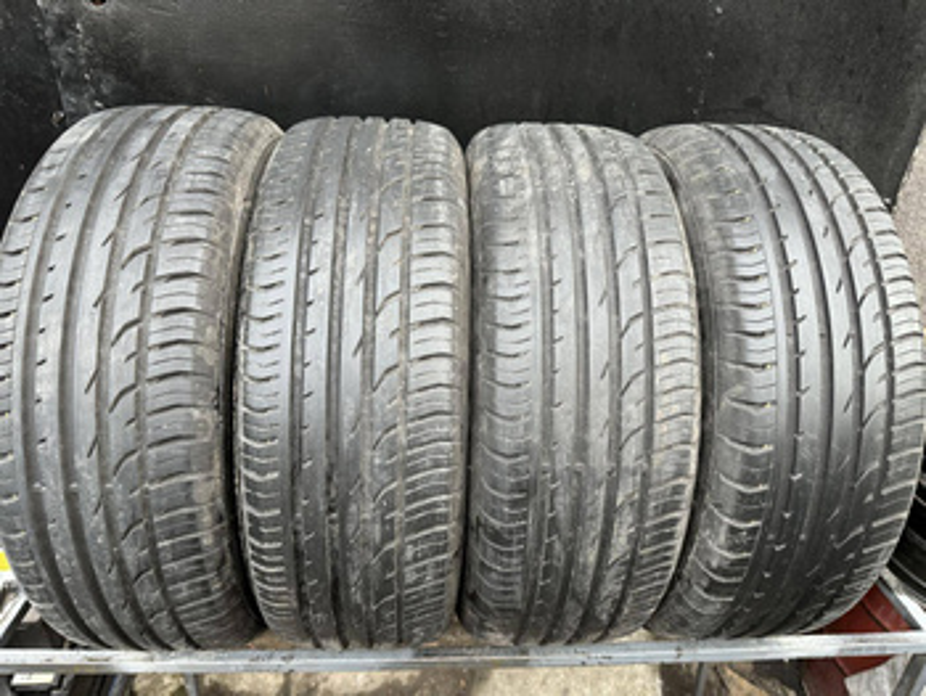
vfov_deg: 56.9
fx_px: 642
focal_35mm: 24
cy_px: 348
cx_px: 463
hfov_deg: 71.6
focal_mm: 6.86
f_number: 1.78
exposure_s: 1/60
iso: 320
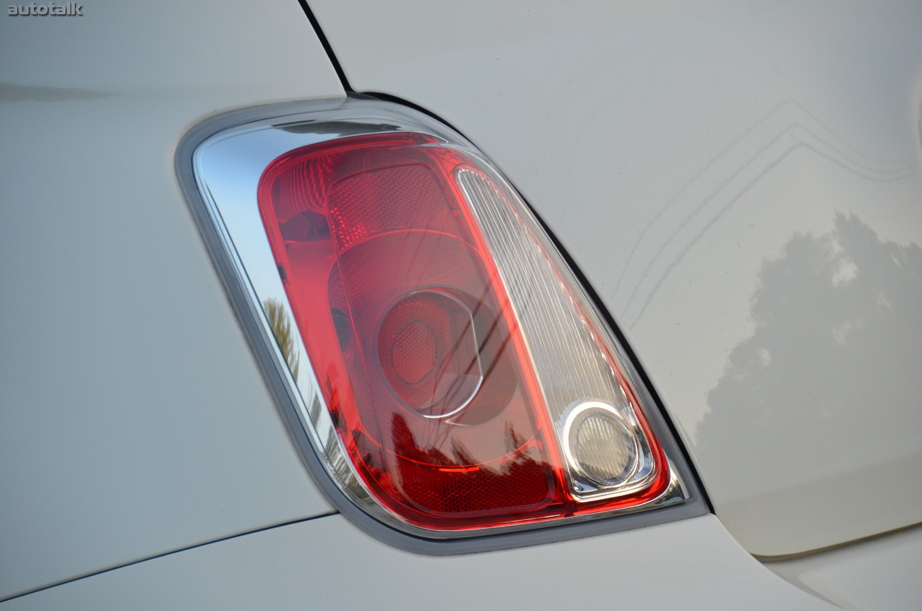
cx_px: 461
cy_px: 306
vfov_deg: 5.4
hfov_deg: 8.1
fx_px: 6517
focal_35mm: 255
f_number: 5.6
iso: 900
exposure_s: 1/500
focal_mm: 170
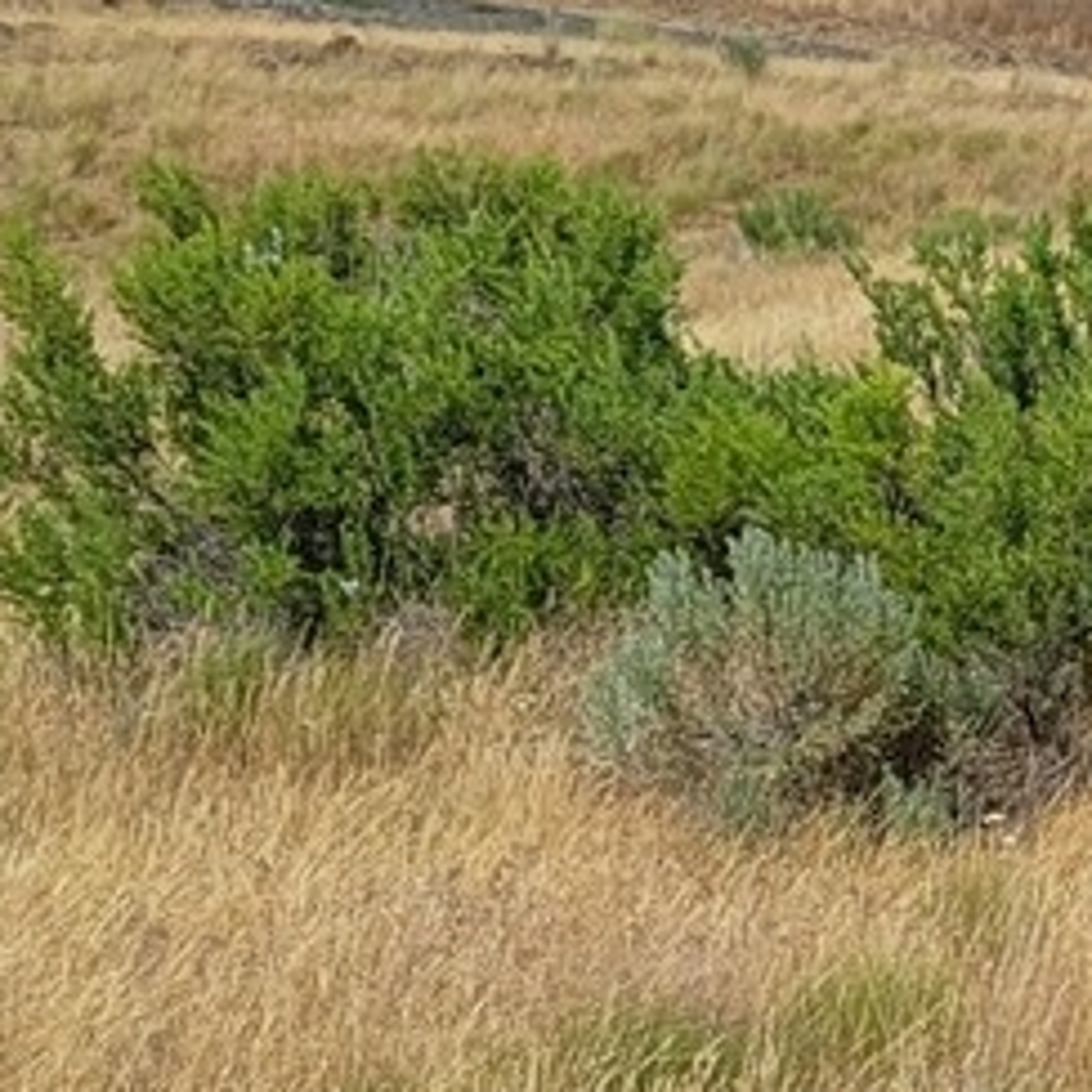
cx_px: 2851
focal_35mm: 145
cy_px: 1320
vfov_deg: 11.8
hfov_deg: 10.1
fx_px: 5175
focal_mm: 7
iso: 20
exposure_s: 1/1441
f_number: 1.8
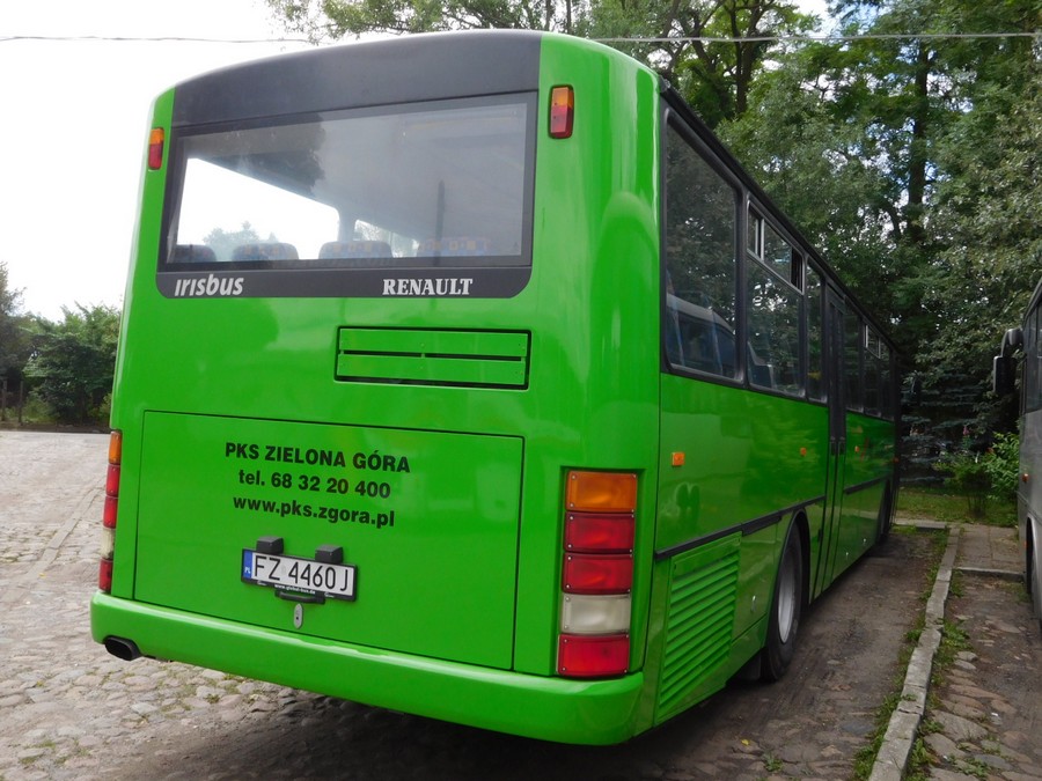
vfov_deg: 44.2
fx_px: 963
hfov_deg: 56.8
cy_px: 390
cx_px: 521
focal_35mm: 32
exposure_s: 1/500
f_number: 3.6
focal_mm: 5.7
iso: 125
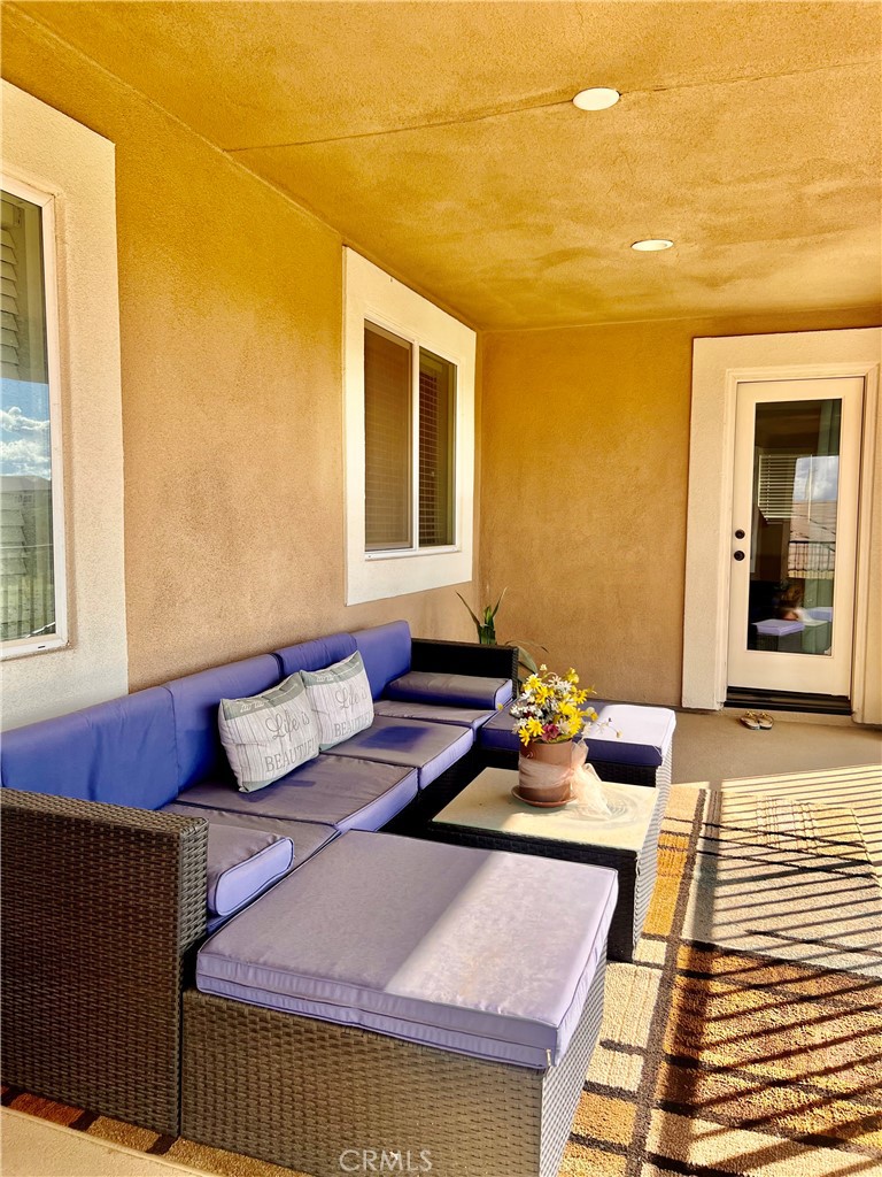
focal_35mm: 26
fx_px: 883
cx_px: 441
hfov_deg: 53.1
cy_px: 588
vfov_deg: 67.3
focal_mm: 5.7
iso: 50
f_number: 1.5
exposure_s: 1/982
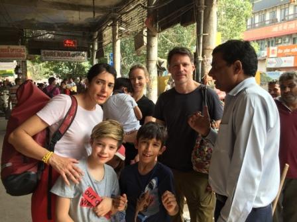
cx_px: 148
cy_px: 111
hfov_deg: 61.7
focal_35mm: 29
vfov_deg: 48.2
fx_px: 249
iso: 32
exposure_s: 1/143
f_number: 2.2
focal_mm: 4.15
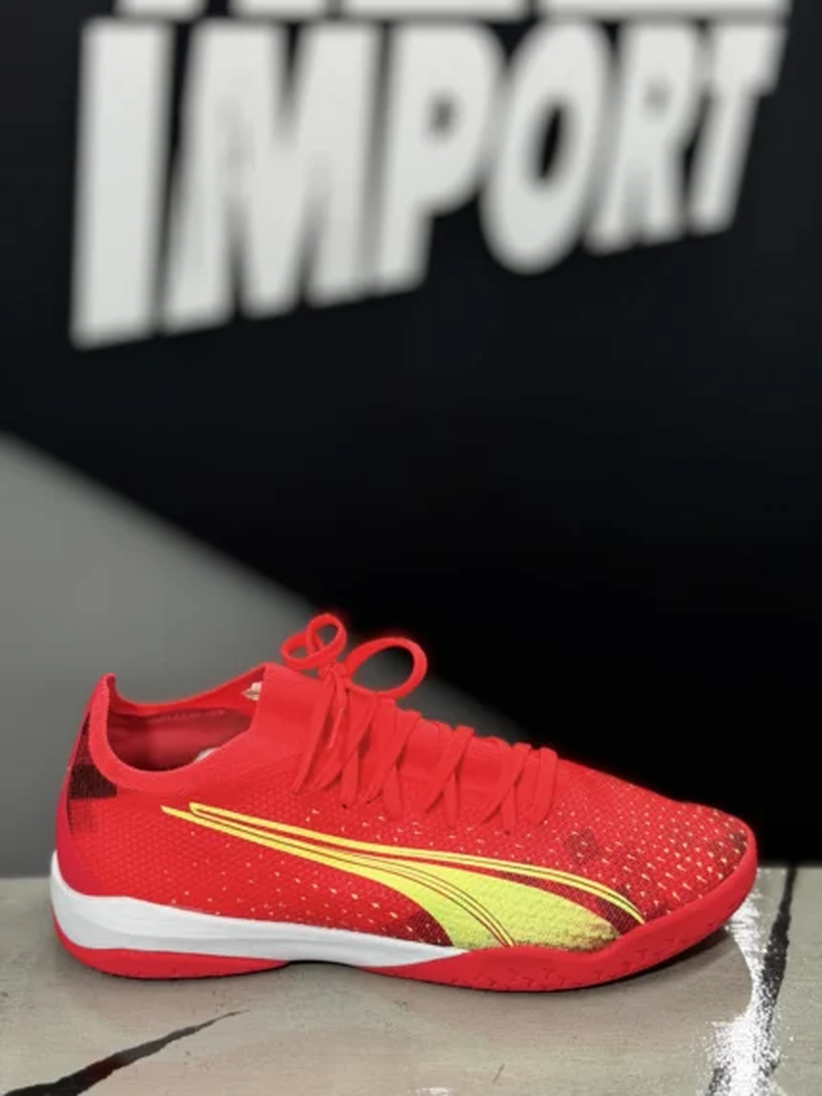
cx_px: 411
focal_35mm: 48
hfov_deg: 30.3
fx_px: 1519
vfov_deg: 39.6
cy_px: 548
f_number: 1.78
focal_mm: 6.76
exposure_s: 1/51
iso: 250
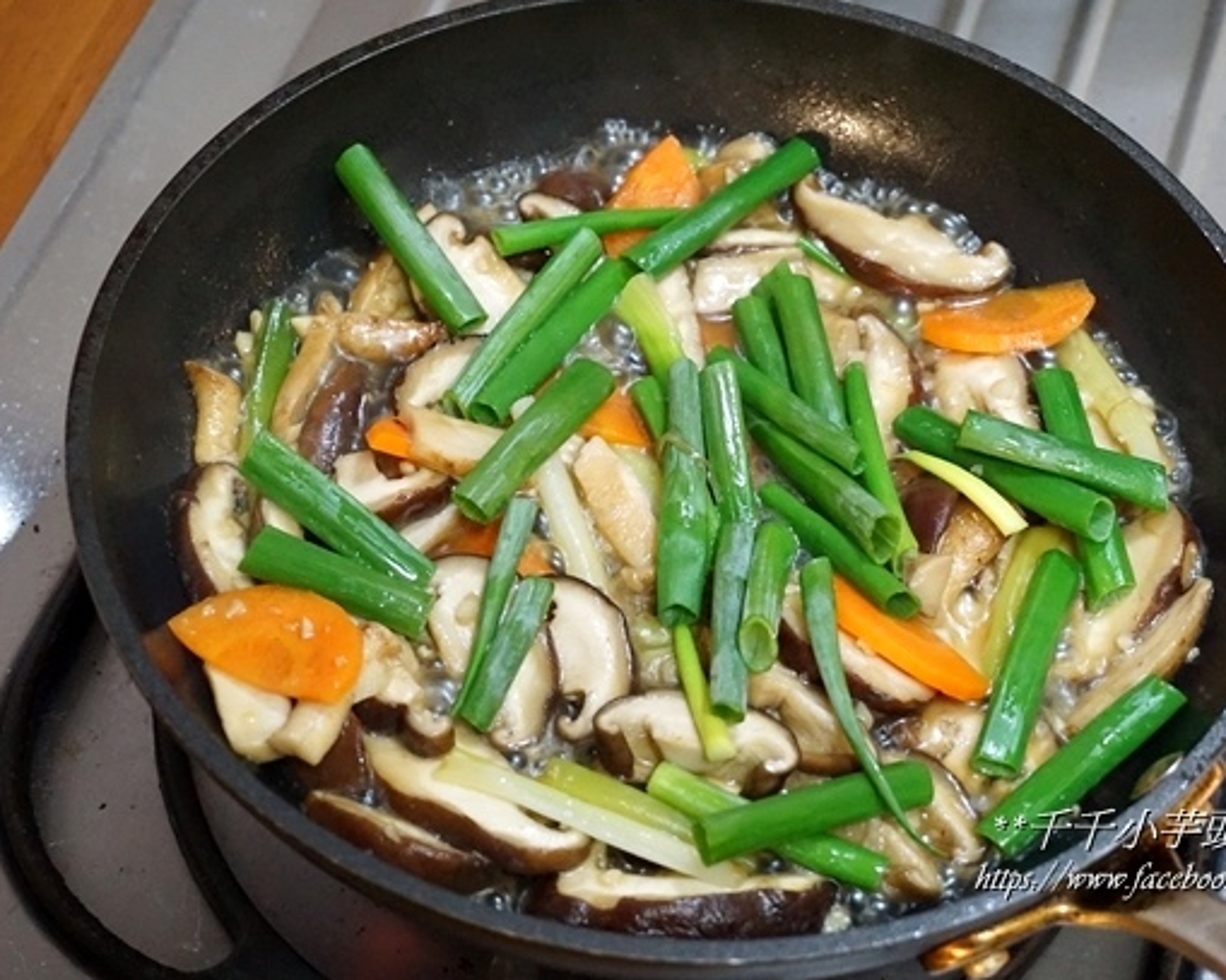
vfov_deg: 21.3
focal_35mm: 72
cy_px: 490
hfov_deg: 26.4
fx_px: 2612
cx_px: 715
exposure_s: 1/30
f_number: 5.6
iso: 3200
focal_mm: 42
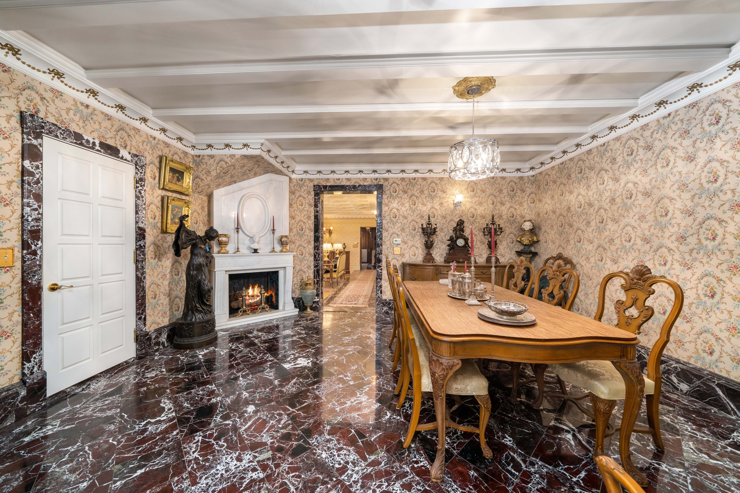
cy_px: 246
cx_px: 370
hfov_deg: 112.6
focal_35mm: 12
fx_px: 247
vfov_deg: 90.0
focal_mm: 12
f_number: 6.7
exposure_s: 1/3
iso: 1000
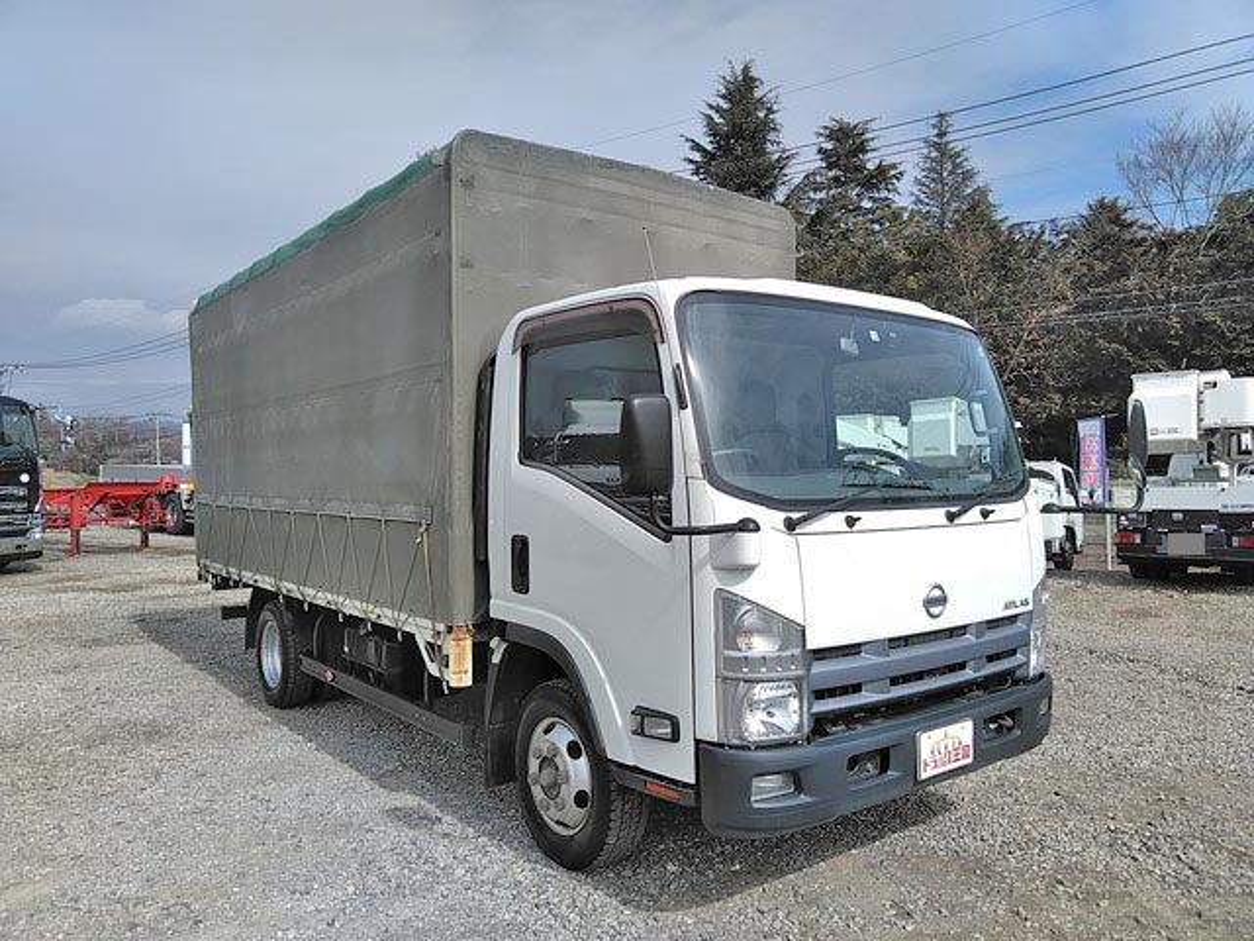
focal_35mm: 27
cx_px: 627
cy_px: 470
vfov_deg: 51.4
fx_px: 978
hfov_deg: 65.3
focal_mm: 3.46
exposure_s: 1/1538
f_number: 2.2
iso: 60
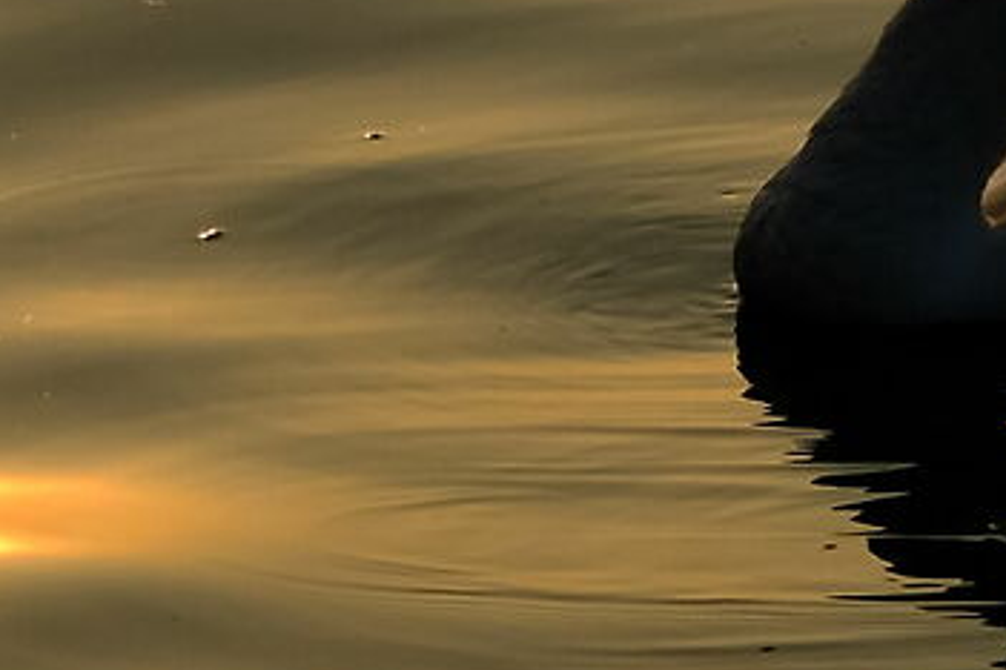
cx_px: 2006
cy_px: -455
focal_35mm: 567
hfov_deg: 3.6
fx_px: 15843
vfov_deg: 2.4
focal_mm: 55
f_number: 3.5
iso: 200
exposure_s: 1/3200
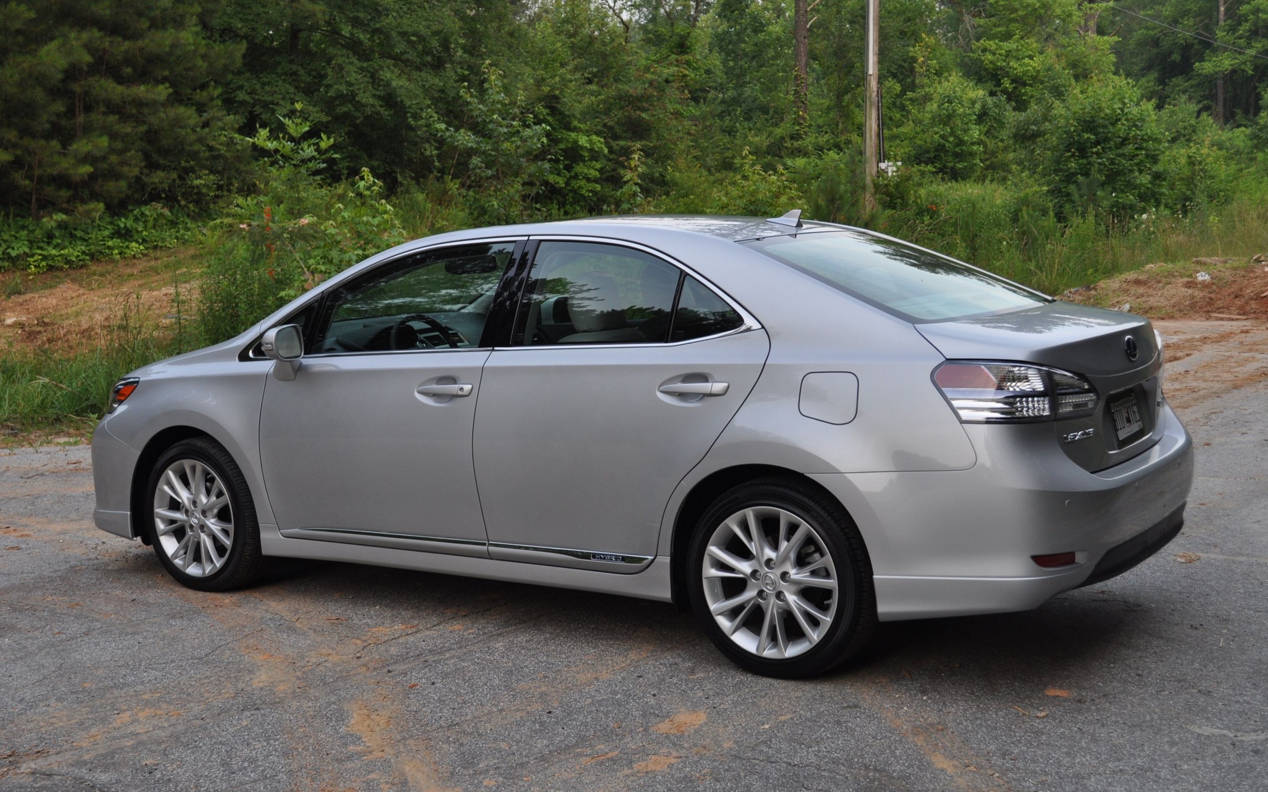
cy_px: 387
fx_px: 1590
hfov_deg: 43.5
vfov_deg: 28.0
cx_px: 633
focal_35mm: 46
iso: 400
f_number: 5.6
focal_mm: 30
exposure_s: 1/125
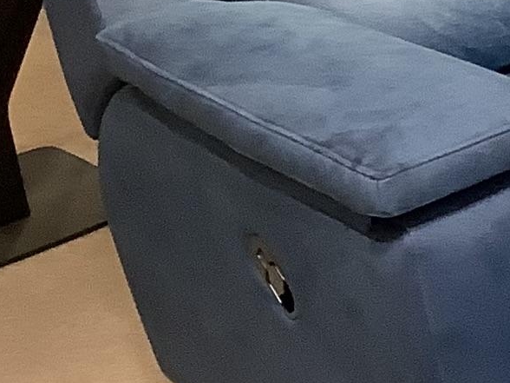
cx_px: 1377
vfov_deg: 8.5
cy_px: -89
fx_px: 2534
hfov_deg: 9.6
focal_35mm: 172
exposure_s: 1/50
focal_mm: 3.3
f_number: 2.4
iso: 200
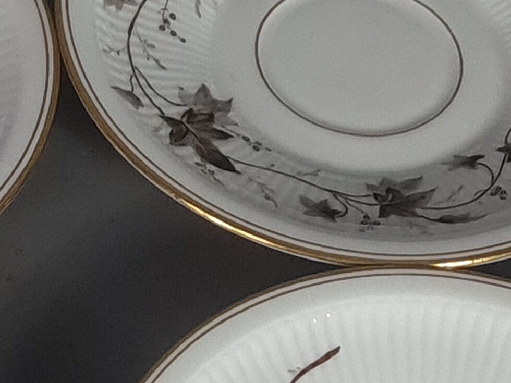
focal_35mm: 107
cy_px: 336
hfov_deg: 16.8
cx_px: -238
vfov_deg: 13.7
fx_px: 1580
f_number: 1.8
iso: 64
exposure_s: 1/100
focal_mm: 5.4
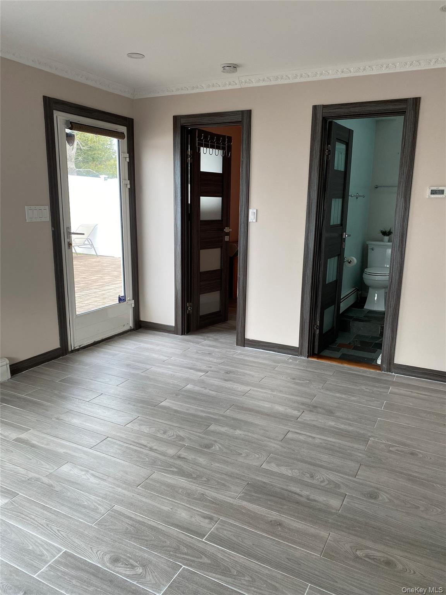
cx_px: 223
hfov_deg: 53.1
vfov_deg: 67.3
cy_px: 298
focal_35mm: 26
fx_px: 447
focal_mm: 4.25
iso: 100
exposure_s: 1/121
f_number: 1.8
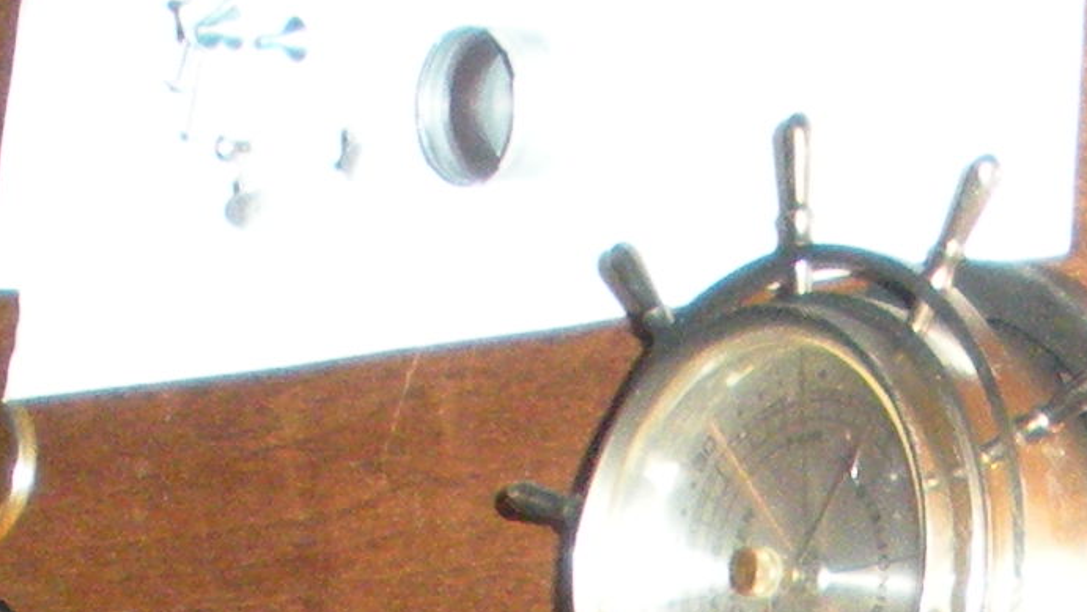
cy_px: 2018
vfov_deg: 5.4
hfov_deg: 10.2
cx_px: 1331
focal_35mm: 207
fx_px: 5967
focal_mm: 6.3
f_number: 3.5
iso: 370
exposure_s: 1/60
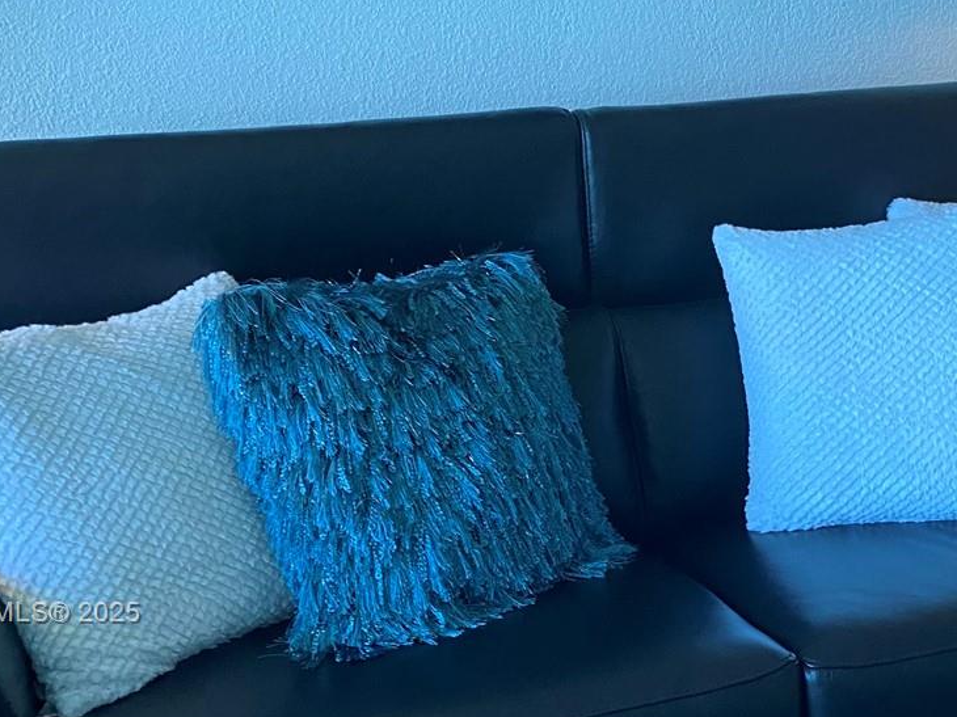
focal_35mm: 57
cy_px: 615
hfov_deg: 32.8
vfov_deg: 25.0
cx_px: 770
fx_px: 1575
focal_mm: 4.25
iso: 250
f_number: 1.8
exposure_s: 1/60
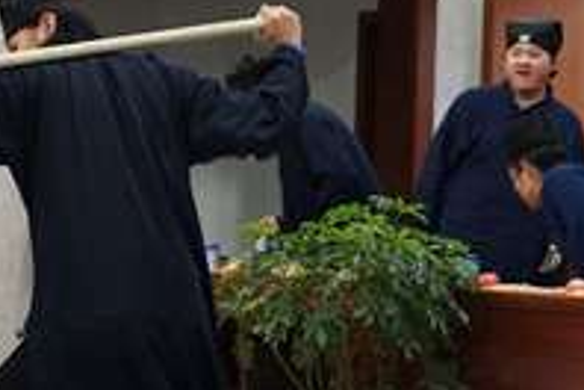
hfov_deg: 12.1
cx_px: 35
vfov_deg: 8.2
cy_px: 160
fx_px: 2725
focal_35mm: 168
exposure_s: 1/80
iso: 4000
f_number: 4
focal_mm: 64
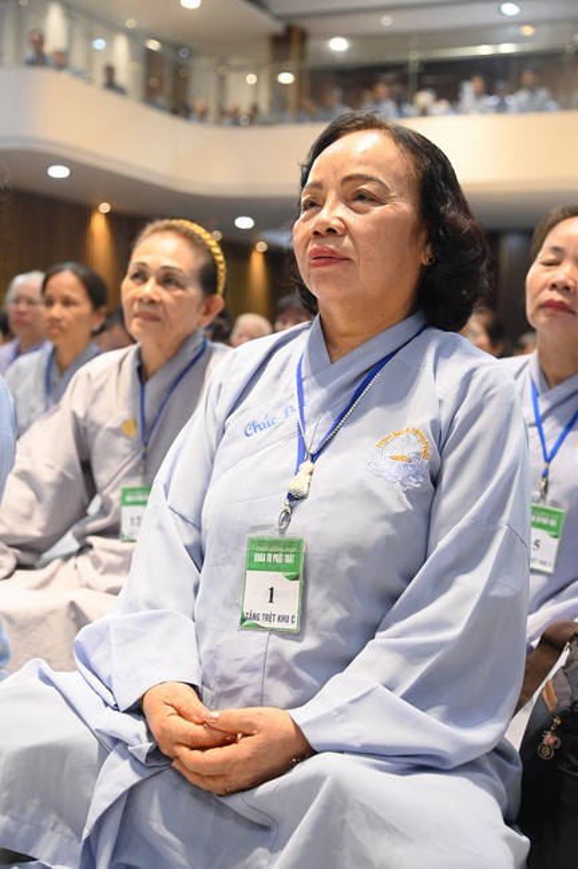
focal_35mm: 50
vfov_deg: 39.6
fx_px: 1207
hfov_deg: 26.9
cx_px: 289
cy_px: 434
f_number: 4
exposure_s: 1/160
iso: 4000
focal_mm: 50
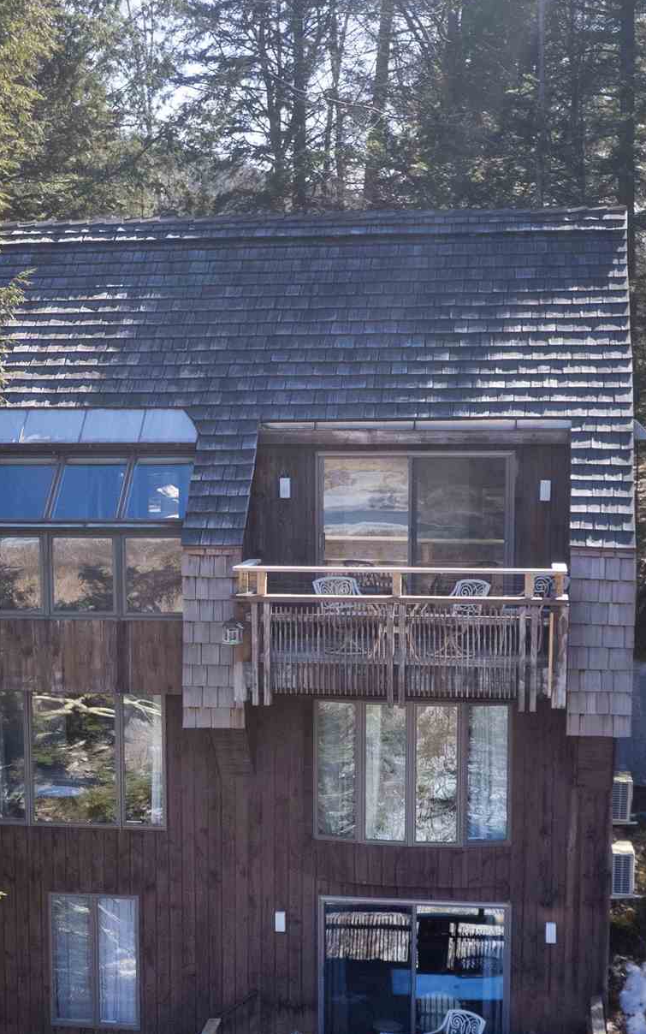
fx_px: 1606
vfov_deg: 35.2
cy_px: 716
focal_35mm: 57
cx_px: 120
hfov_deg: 22.4
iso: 100
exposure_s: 1/60
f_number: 2.8
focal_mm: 8.38
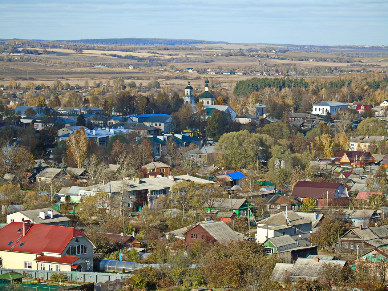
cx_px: 194
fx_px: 1592
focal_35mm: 142
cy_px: 146
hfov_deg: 13.9
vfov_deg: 10.4
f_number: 4.7
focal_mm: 25
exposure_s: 1/400
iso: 80
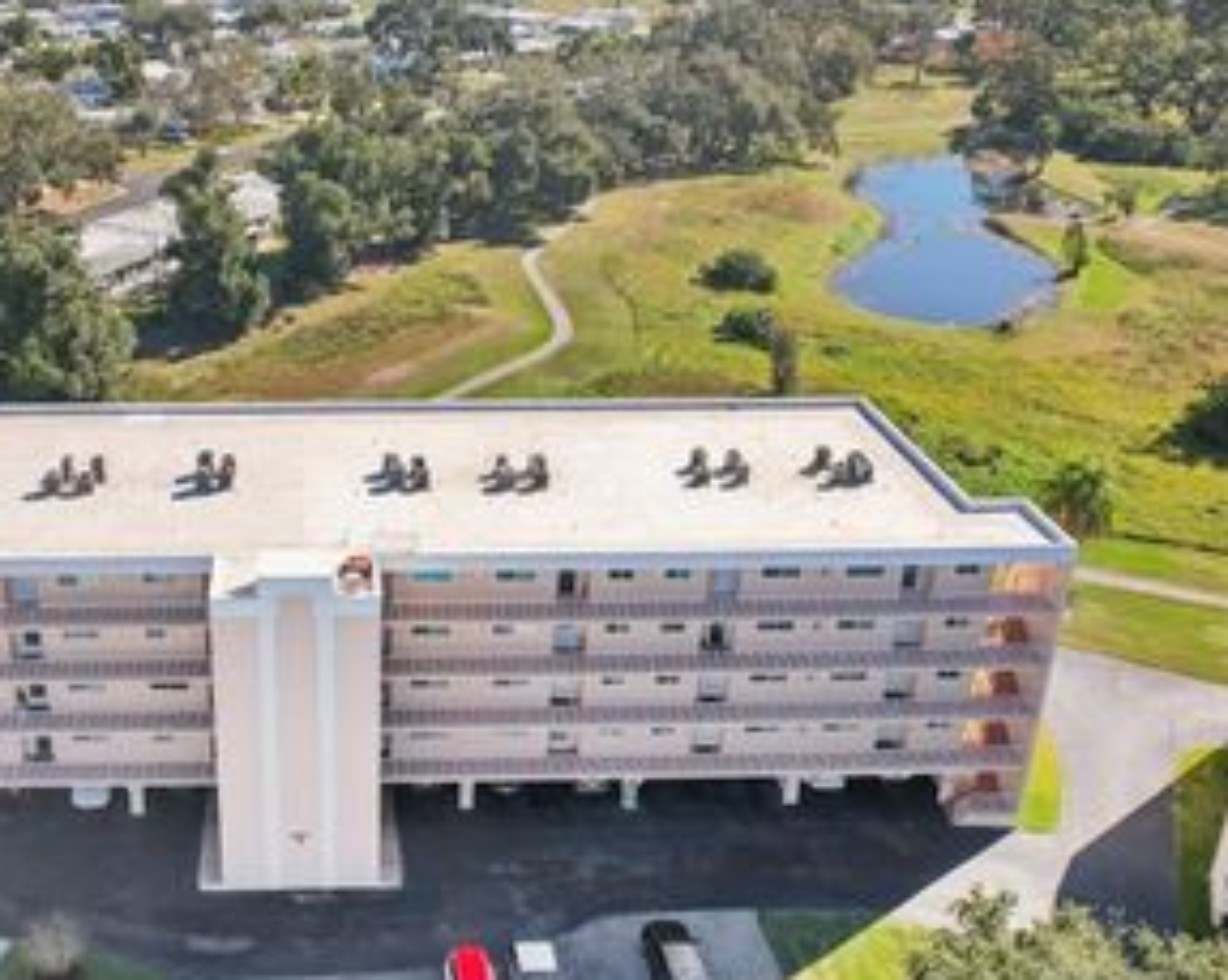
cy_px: 404
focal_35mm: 36
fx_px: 1307
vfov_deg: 41.0
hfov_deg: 48.8
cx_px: 347
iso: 110
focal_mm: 8.4
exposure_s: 1/2000
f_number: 2.8
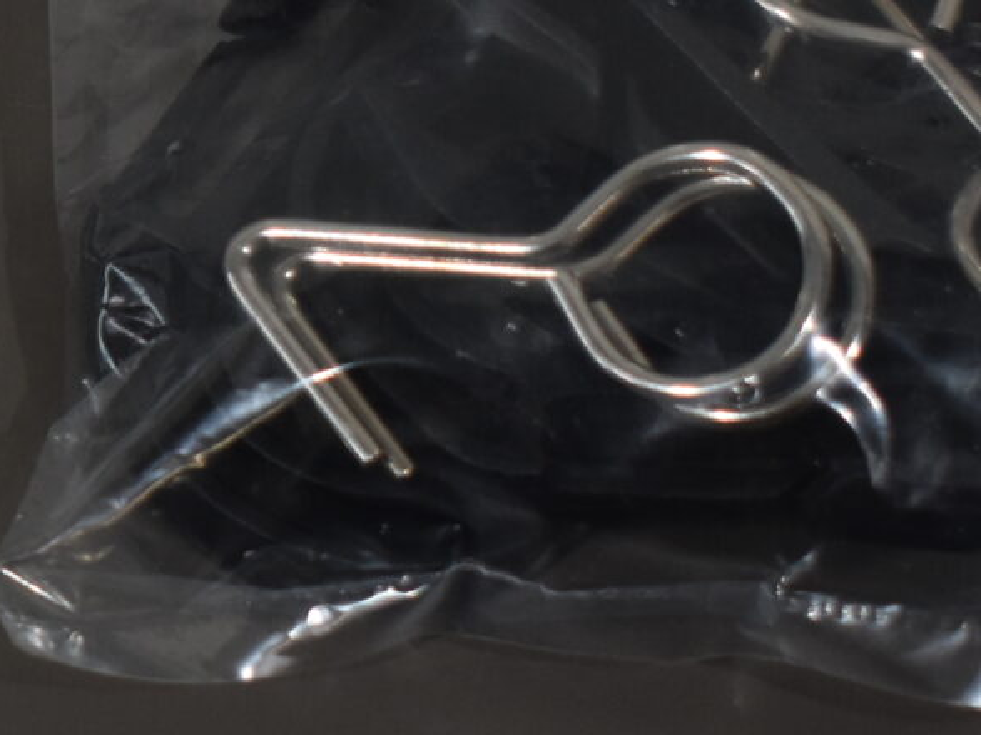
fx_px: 6772
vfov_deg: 6.2
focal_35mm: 239
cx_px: -383
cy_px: 303
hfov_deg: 8.2
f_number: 4.8
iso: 640
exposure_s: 1/250
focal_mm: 38
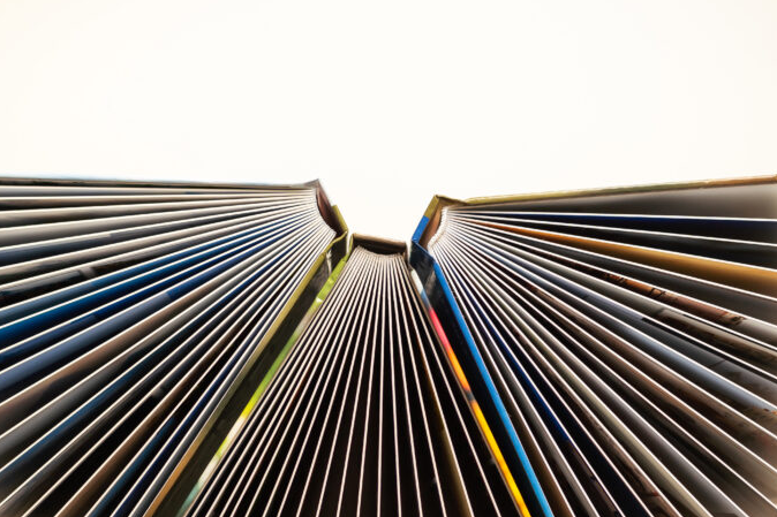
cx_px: 356
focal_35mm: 76
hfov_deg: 26.6
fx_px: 1640
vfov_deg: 17.8
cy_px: 378
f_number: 2.8
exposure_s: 1/80
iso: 200
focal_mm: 50
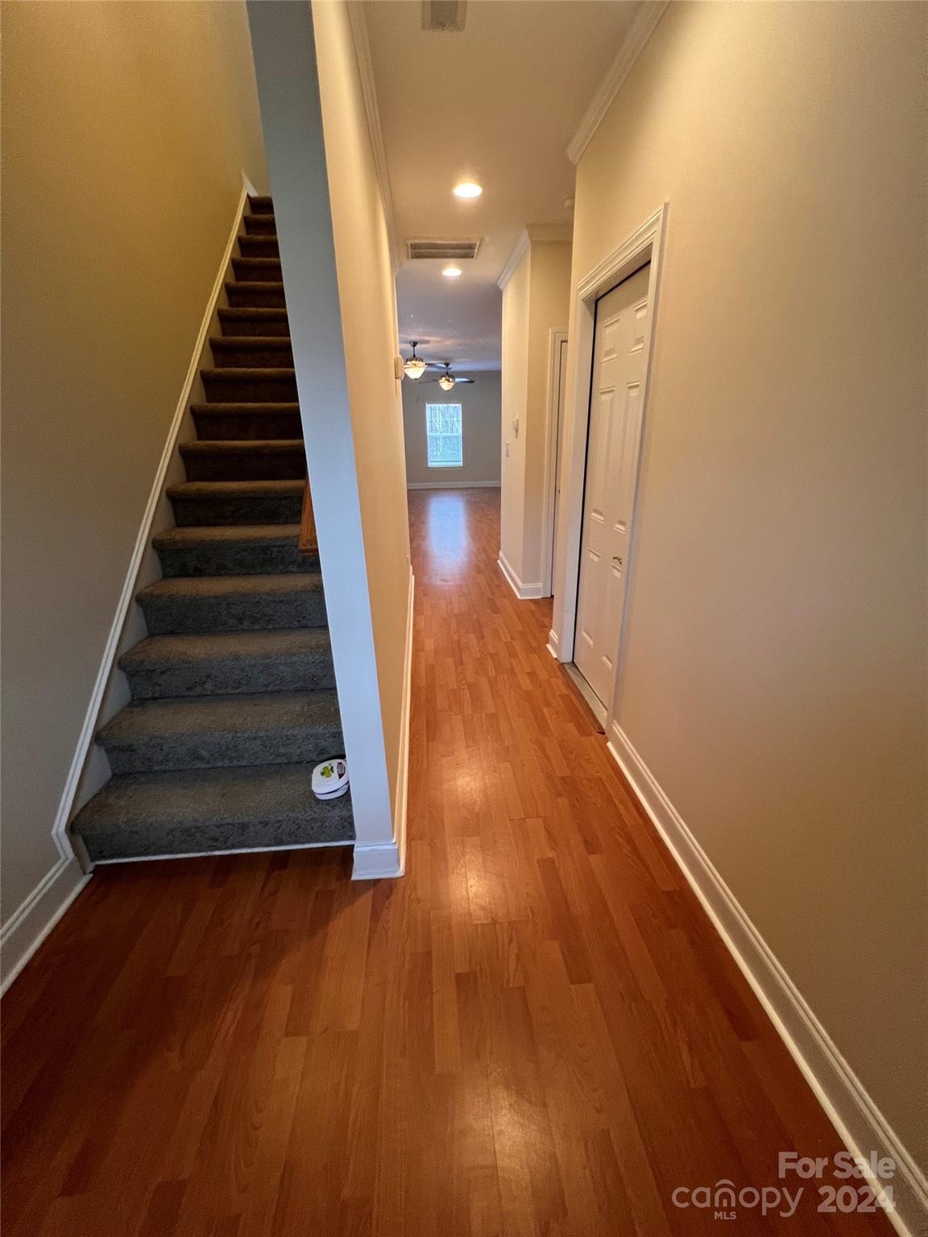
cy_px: 618
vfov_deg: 106.2
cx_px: 464
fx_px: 465
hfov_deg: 89.9
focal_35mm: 13
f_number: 1.8
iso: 250
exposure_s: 1/60
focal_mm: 1.57
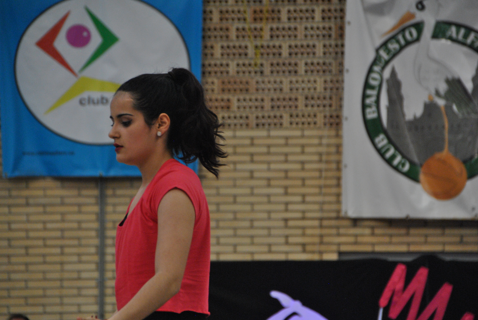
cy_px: 167
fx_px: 3563
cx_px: 229
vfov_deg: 5.1
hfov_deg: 7.7
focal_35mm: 268
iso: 800
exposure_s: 1/160
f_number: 6
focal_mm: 170
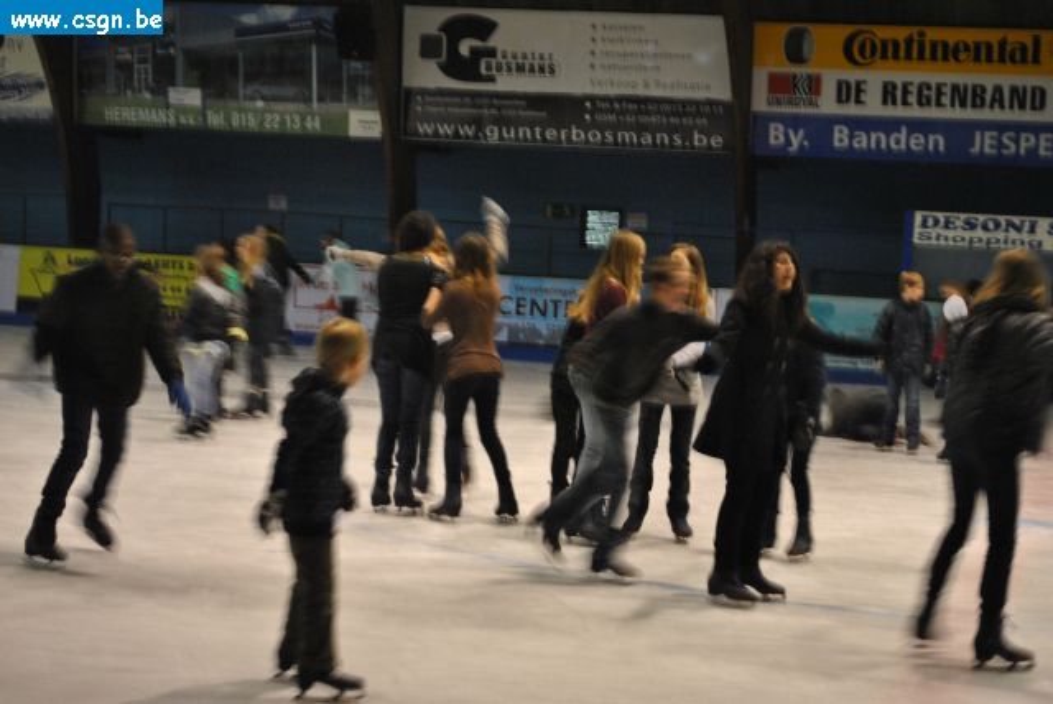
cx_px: 526
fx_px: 2415
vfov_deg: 16.6
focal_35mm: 82
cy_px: 352
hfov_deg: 24.6
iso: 800
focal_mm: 55
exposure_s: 1/15
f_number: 5.6
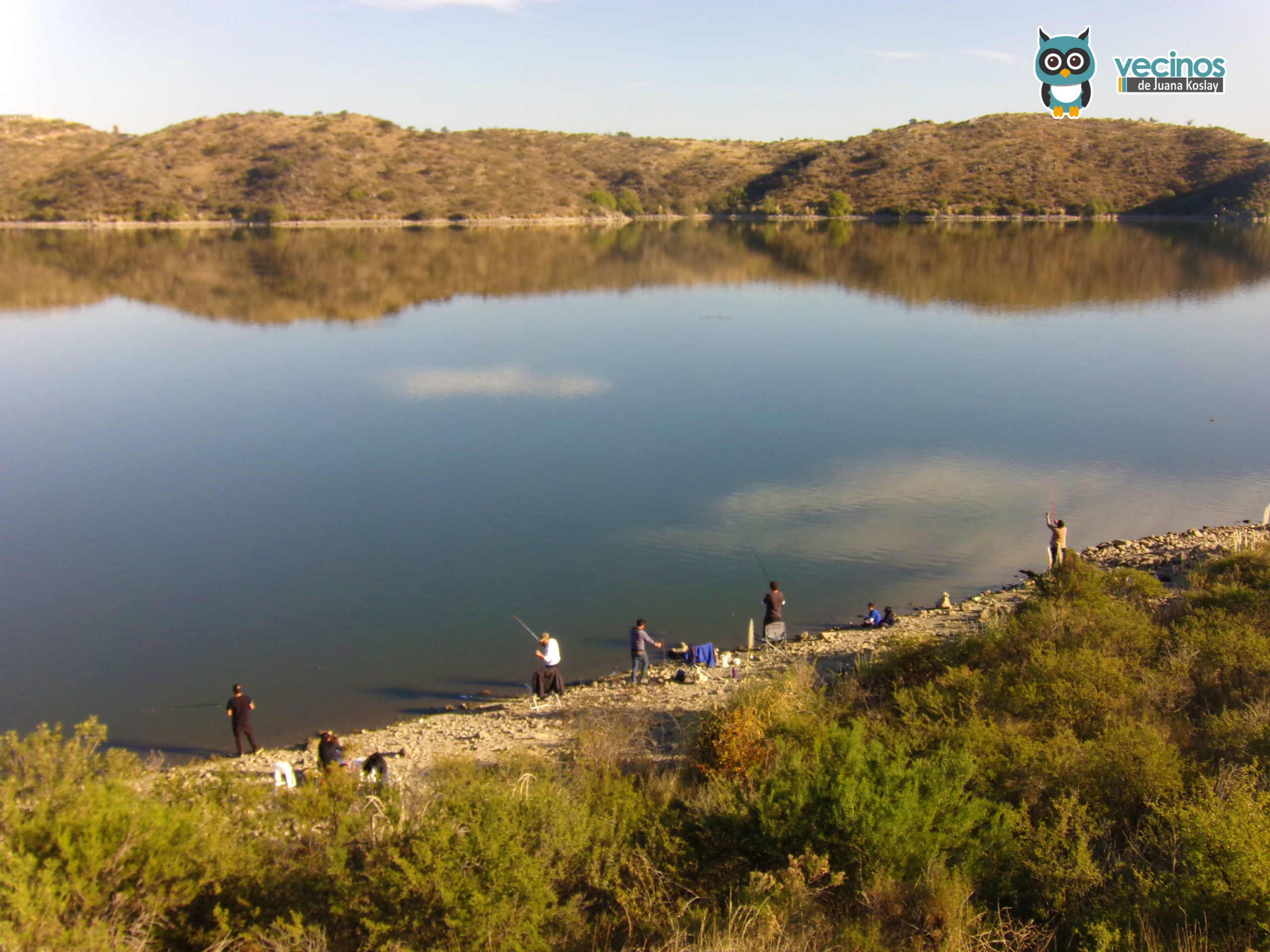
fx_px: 1504
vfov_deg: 35.1
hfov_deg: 45.8
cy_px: 476
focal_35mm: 41
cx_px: 635
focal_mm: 7.2
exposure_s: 1/140
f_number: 8.46
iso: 100
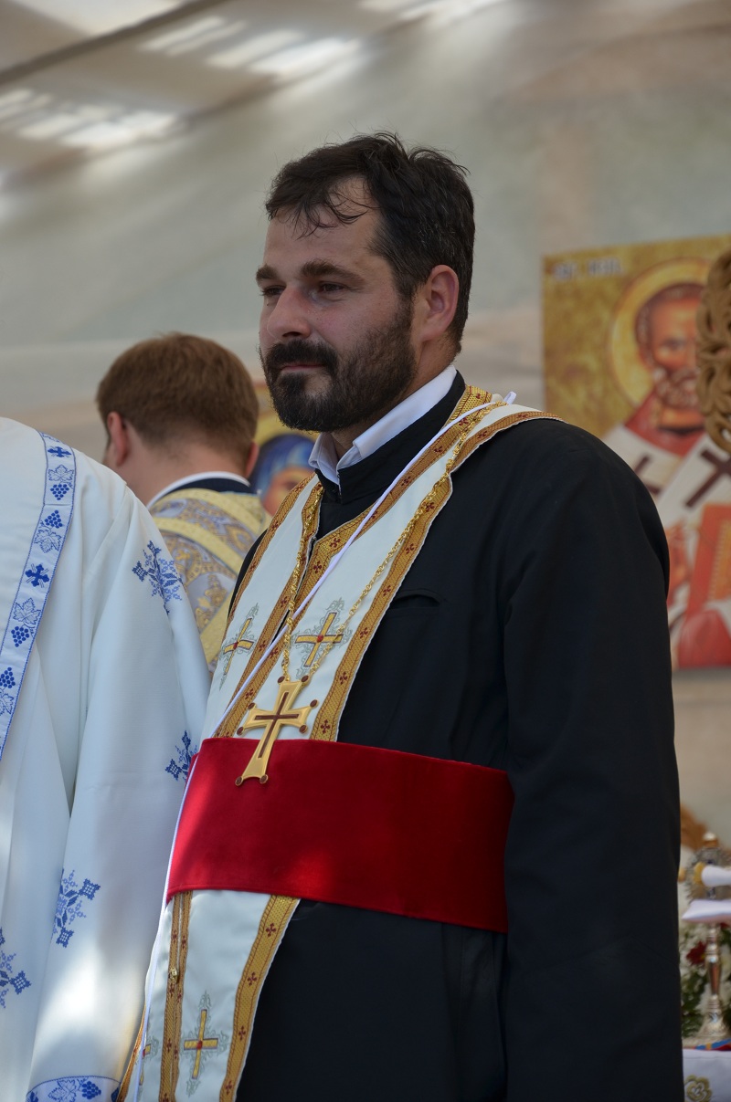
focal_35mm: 158
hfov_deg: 8.7
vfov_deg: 13.1
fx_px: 4816
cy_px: 551
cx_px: 366
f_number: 5.6
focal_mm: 105
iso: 200
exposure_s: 1/500
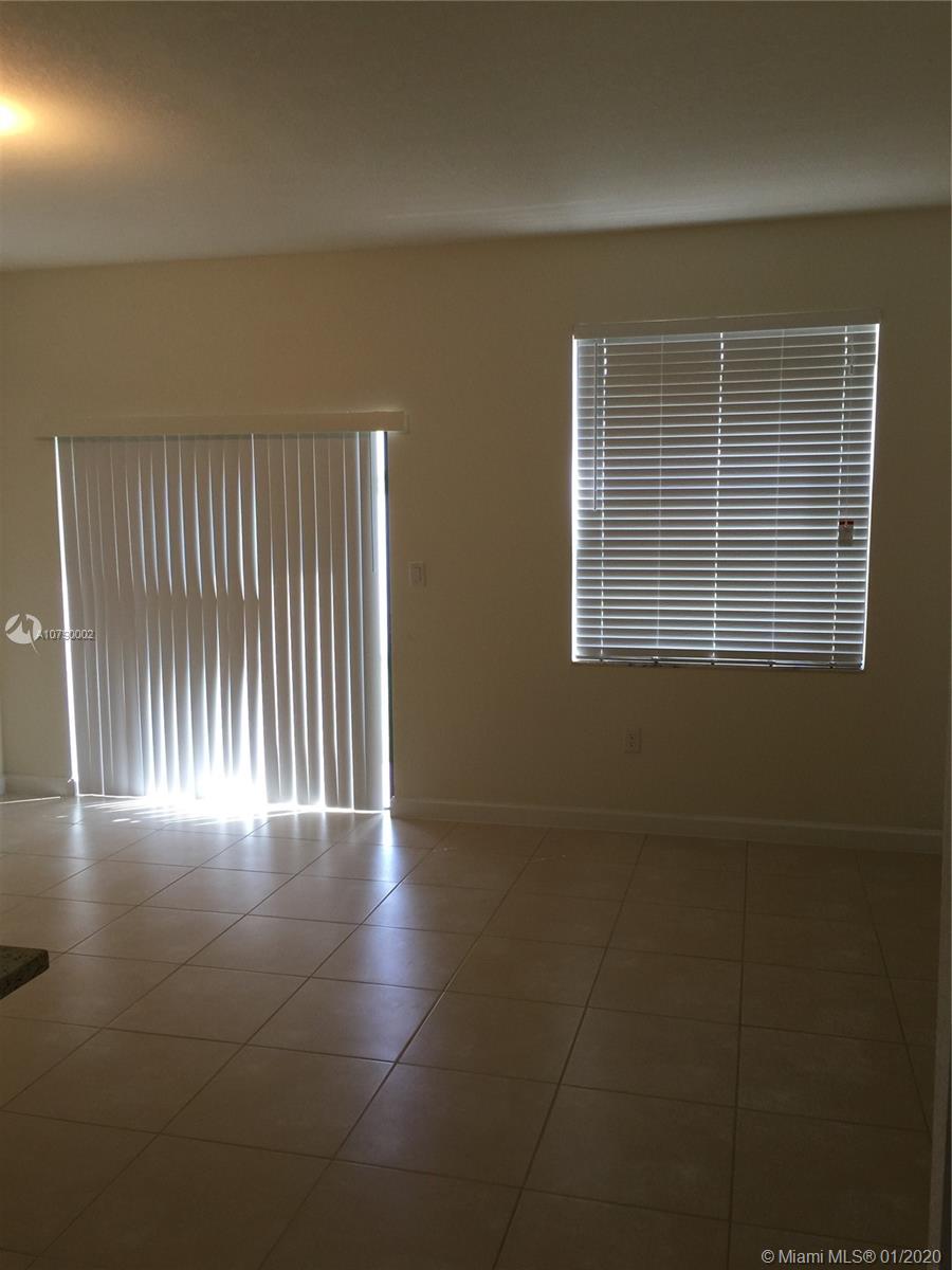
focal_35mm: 29
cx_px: 476
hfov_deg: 48.2
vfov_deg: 61.7
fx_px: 1063
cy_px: 635
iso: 32
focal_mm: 4.15
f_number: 2.2
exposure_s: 1/30
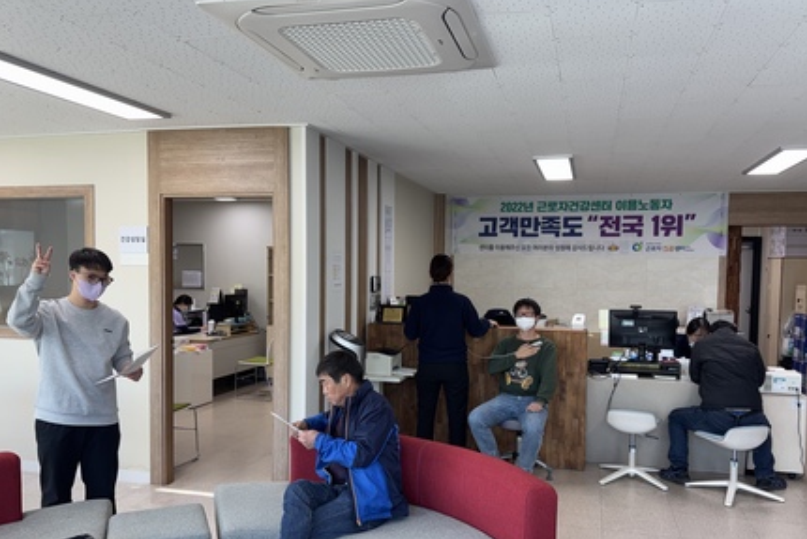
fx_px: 650
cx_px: 417
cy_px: 305
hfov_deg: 63.6
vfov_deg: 44.9
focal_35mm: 29
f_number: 1.78
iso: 64
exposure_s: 1/120
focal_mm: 6.76
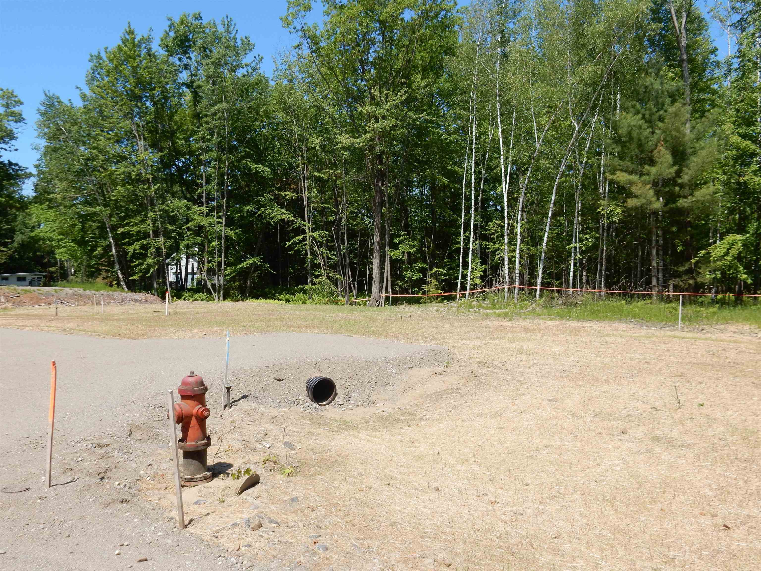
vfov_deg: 46.8
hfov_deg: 60.0
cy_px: 286
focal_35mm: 30
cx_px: 380
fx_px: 660
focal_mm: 5.4
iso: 125
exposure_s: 1/800
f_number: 4
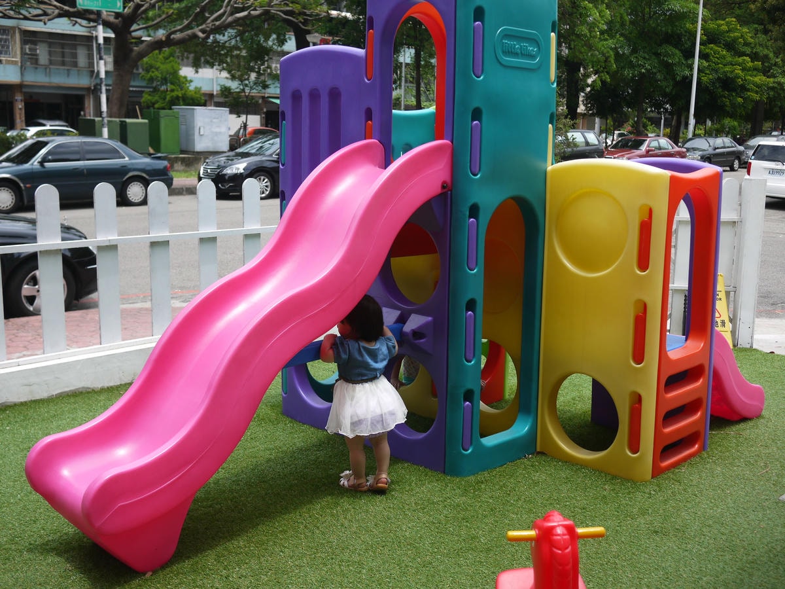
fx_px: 907
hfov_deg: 46.8
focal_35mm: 40
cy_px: 294
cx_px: 392
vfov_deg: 36.0
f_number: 2.5
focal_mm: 20
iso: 160
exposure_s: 1/1600
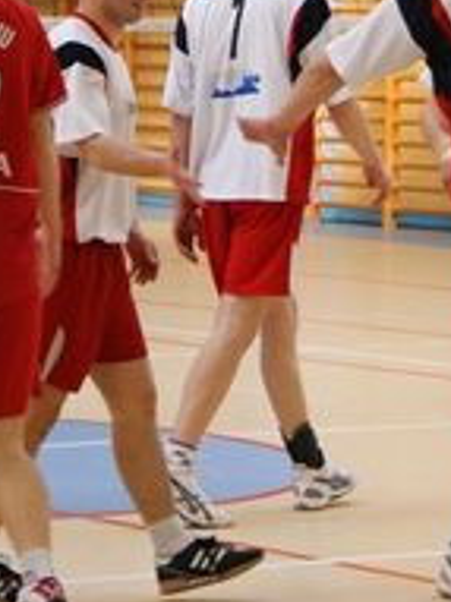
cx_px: 262
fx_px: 4609
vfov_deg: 7.5
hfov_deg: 5.6
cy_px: 80
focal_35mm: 265
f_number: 5.6
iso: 400
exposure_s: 1/125
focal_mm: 70
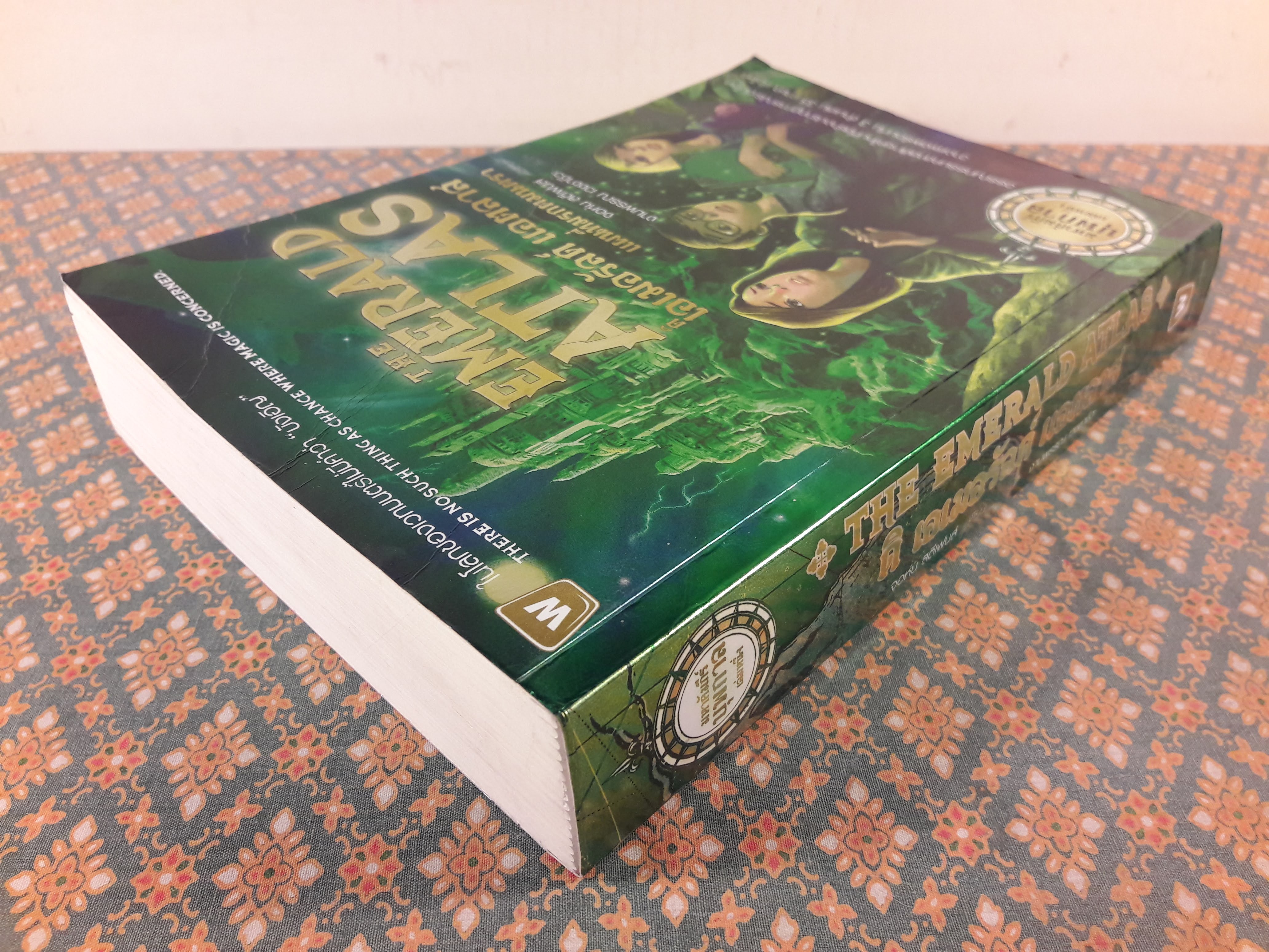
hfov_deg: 63.4
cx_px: 634
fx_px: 1026
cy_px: 476
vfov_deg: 49.7
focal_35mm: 28
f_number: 1.9
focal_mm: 3.7
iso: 80
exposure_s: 1/33
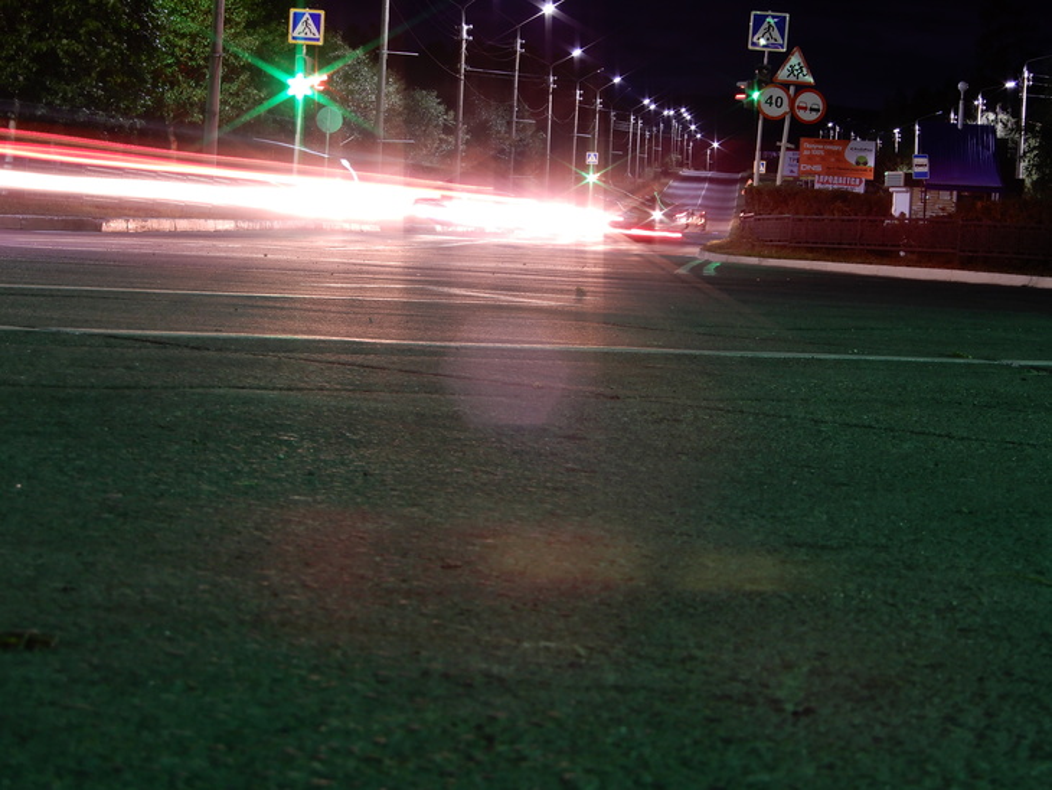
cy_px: 395
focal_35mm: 95
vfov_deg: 15.6
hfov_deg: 20.6
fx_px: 2888
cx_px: 526
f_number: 5.6
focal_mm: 16.9
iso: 80
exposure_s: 6
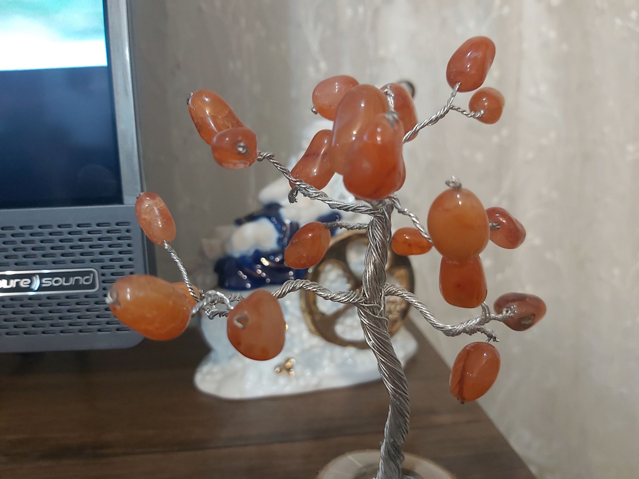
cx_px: 320
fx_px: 480
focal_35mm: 26
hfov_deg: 67.3
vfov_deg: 53.1
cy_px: 240
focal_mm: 3.92
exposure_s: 1/25
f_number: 1.7
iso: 640
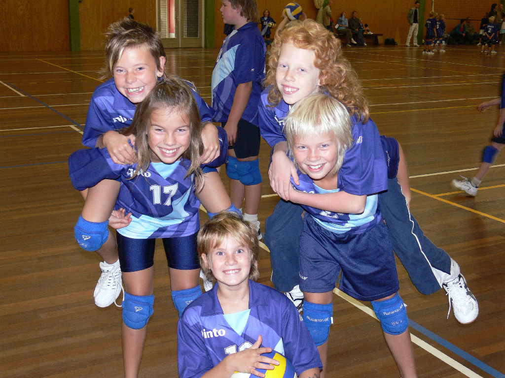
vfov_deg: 30.9
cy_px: 189
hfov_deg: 40.4
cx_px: 252
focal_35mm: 47
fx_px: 686
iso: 100
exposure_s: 1/30
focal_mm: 9.9
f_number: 3.2
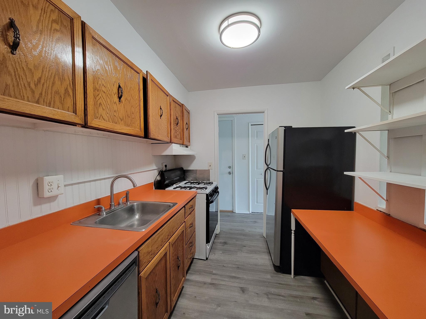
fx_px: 160
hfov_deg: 106.2
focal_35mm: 13
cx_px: 213
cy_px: 160
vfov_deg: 89.9
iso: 400
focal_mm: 2.2
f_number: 2.2
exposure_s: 1/60
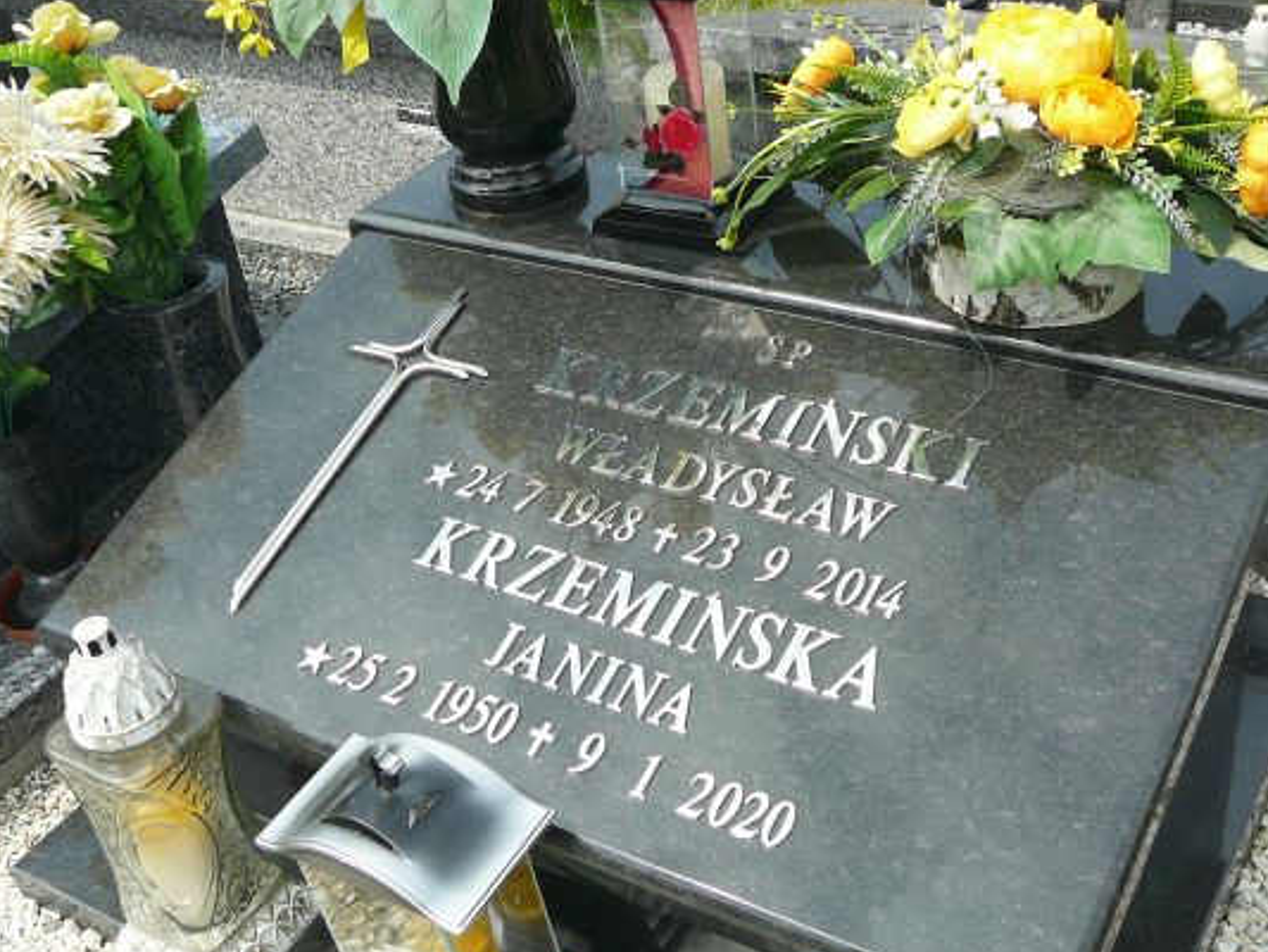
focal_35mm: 42
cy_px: 562
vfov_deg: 34.3
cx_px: 659
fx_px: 1539
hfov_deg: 44.8
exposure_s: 1/800
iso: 80
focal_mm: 5.2
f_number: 2.8
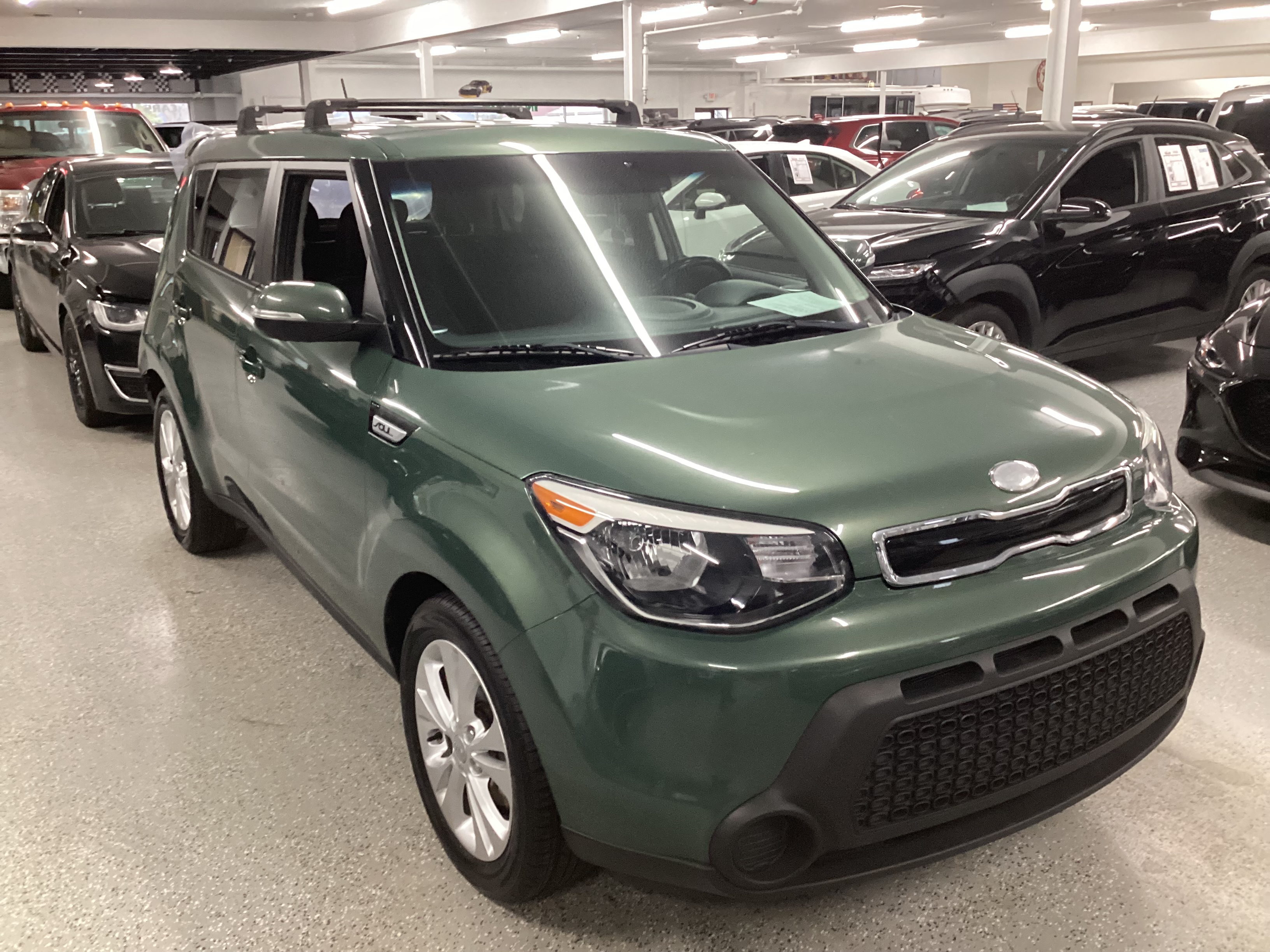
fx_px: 1137
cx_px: 635
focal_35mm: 31
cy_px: 476
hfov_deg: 58.4
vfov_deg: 45.4
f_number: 2.4
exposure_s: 1/50
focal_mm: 3.3
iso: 320
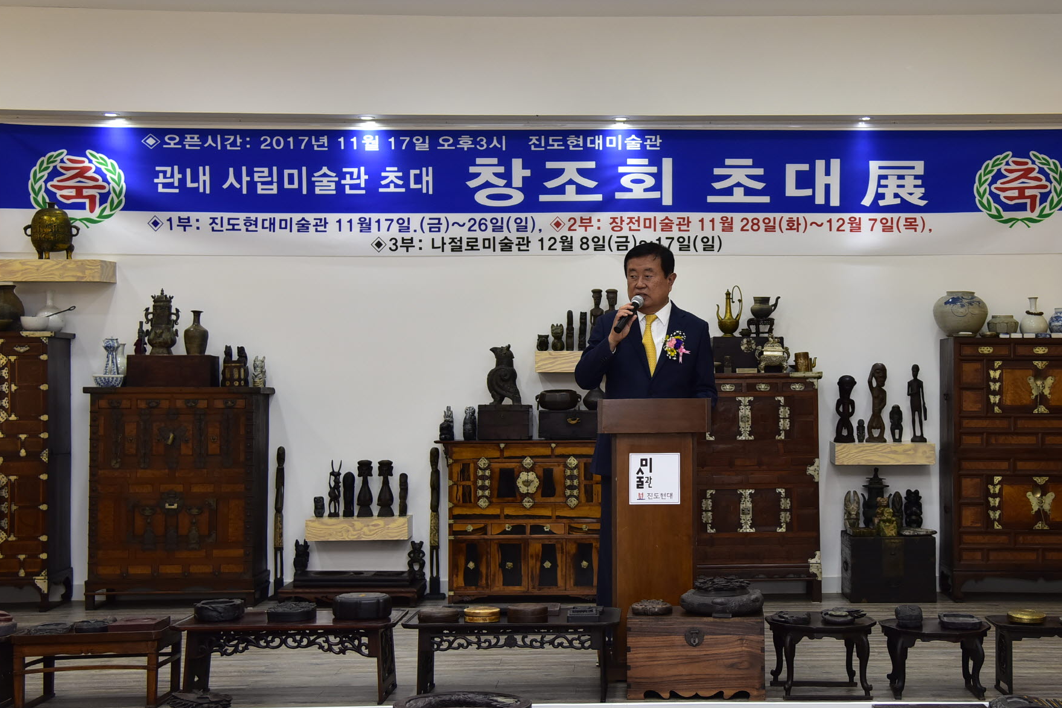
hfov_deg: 33.2
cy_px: 342
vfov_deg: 22.6
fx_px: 1770
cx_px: 658
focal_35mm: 60
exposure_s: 1/125
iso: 800
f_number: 4
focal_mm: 44
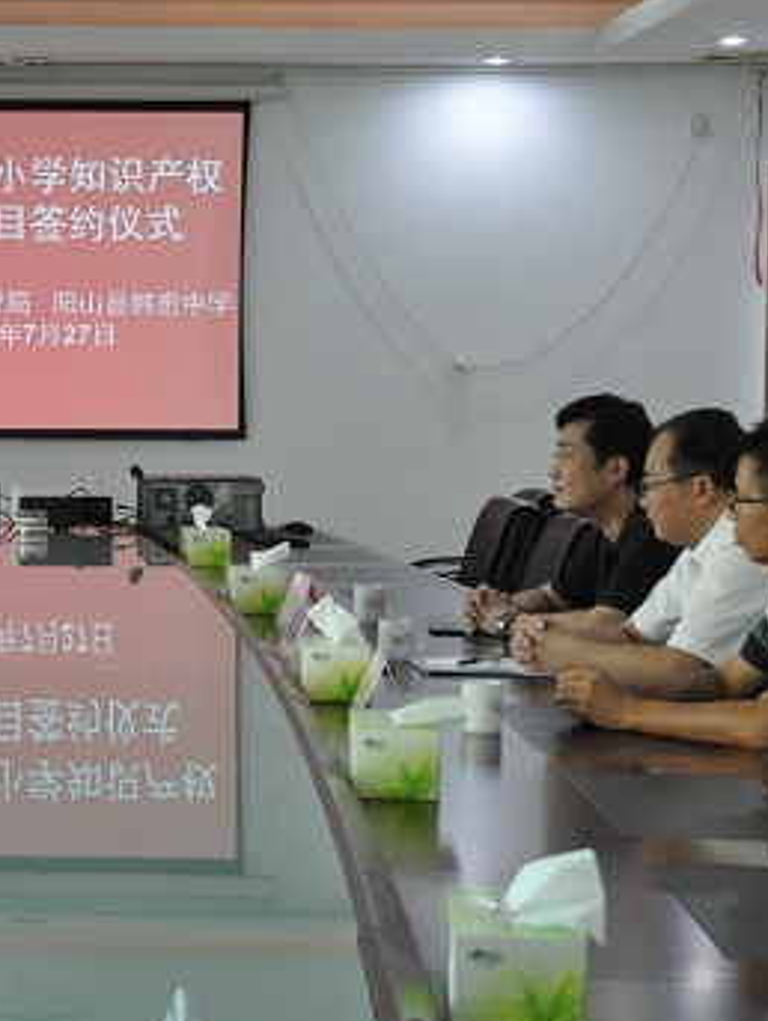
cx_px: 24
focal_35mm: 102
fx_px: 3012
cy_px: 531
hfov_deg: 14.3
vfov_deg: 19.2
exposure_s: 1/60
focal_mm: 38
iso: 800
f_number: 8
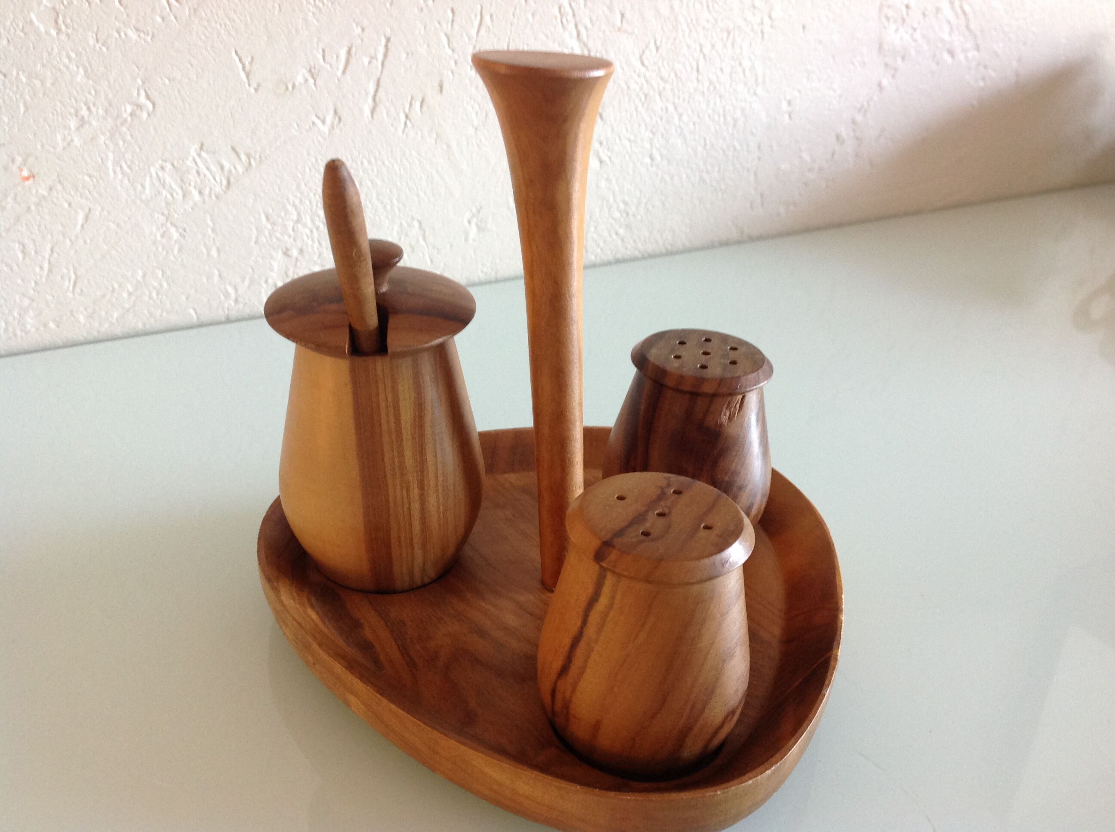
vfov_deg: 40.6
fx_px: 1126
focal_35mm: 35
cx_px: 558
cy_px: 416
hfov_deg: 52.7
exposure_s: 1/15
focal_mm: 4.28
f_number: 2.4
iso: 125
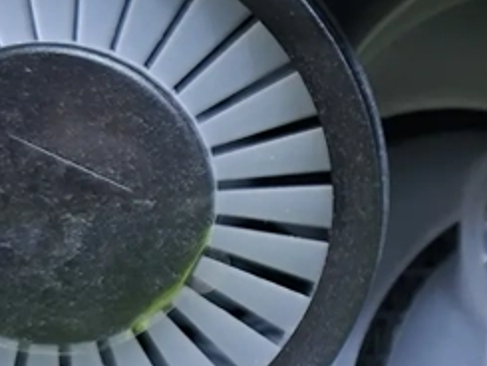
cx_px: 660
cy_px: 235
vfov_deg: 15.7
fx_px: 1323
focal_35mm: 94
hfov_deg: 19.1
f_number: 1.8
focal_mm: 5.4
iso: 2500
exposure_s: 1/20
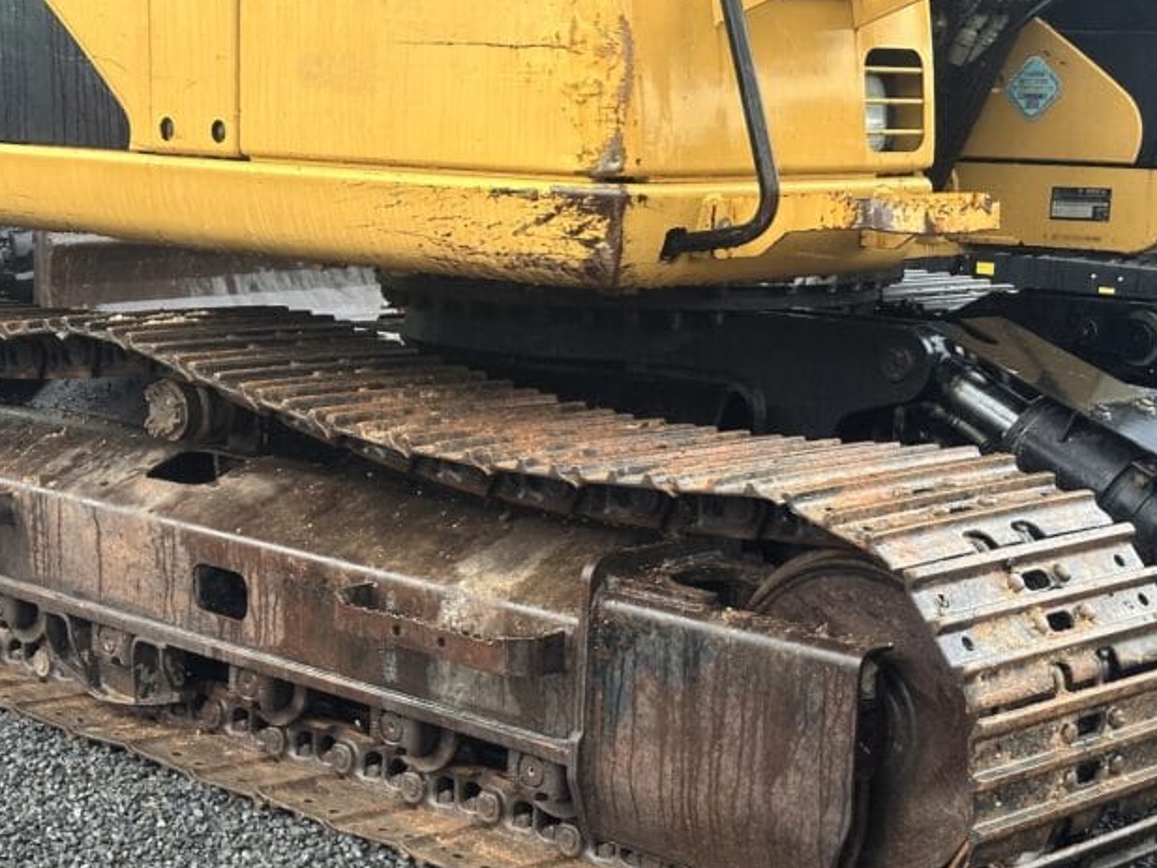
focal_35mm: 70
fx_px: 2340
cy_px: 621
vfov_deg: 20.9
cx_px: 458
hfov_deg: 27.7
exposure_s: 1/60
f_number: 1.78
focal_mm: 6.86
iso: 200
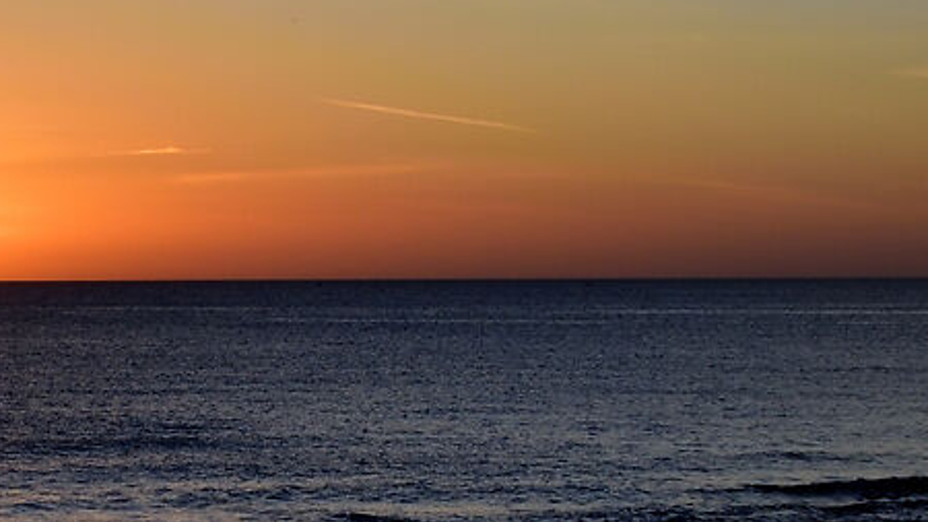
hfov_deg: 15.6
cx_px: -107
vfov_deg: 9.0
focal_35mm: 134
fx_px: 3297
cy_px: 373
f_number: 8
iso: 200
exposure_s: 1/500
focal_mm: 24
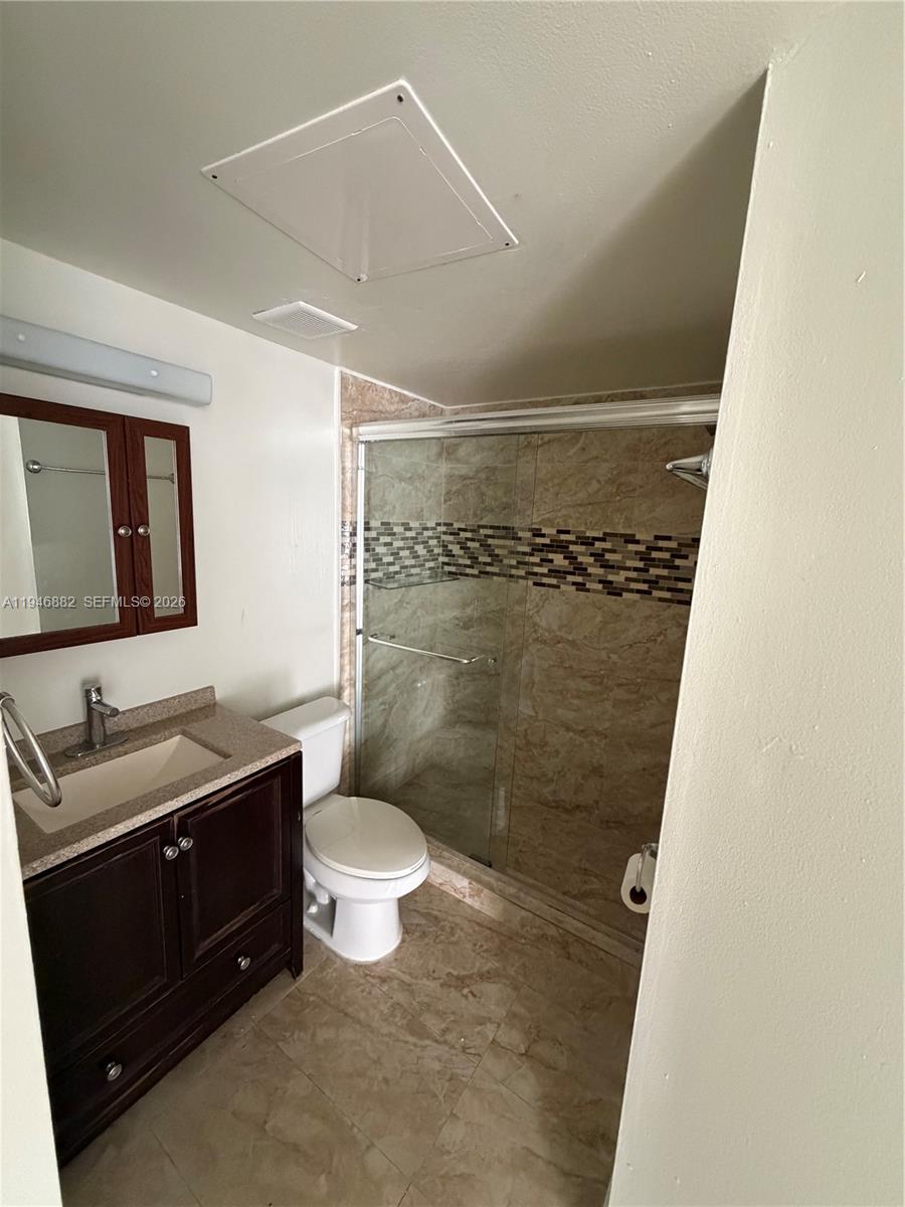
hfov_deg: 85.7
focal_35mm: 14
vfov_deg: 102.1
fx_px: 488
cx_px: 452
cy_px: 604
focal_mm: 2.22
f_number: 2.2
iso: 640
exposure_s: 1/60
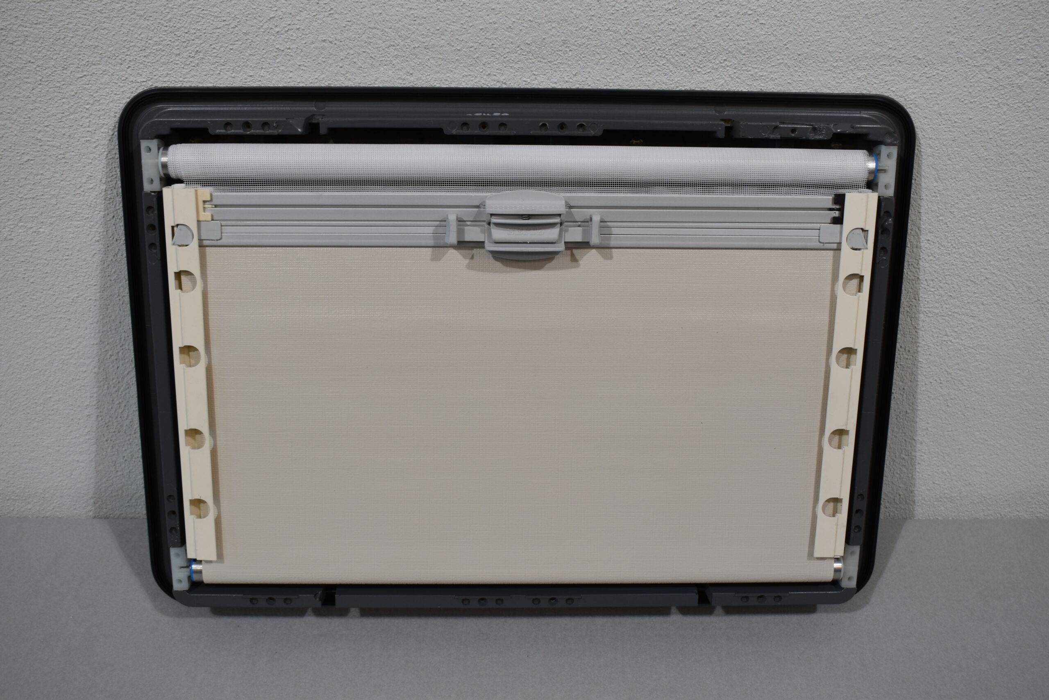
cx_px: 524
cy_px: 350
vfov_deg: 35.5
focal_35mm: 38
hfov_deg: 51.3
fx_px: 1093
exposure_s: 1/125
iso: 320
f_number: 5.6
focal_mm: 25
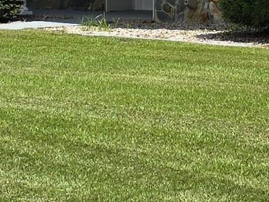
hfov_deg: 11.2
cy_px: -34
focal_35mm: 175
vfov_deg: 8.4
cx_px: 253
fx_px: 1361
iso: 12
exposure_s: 1/976
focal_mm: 6.3
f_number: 1.7
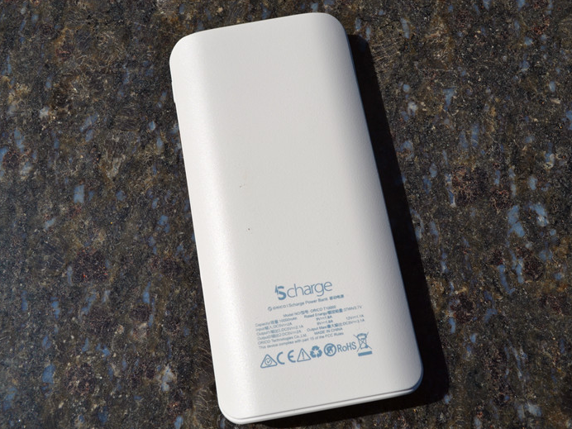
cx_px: 285
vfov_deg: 36.0
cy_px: 218
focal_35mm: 40
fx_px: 661
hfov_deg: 46.8
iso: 100
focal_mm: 24
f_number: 10
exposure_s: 1/400
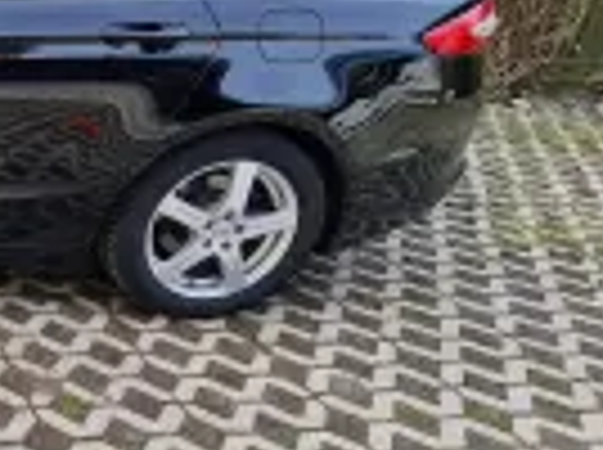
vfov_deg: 39.9
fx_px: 609
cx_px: -171
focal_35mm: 35
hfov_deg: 36.1
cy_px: 140
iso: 64
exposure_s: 1/336
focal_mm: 2.2
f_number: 2.2
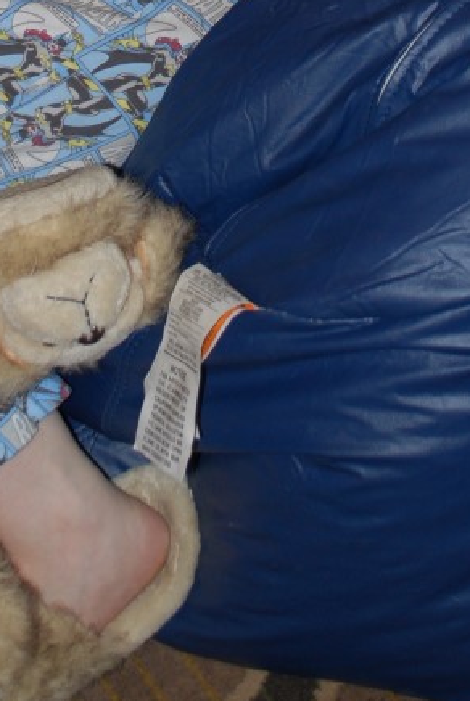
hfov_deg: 12.0
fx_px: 2231
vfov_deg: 16.9
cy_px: -192
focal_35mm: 114
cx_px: 124
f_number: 4.8
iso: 200
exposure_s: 1/60
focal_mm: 29
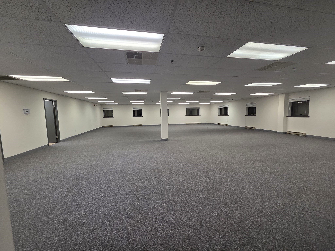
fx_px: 126
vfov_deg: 89.9
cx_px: 168
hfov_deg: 106.2
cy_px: 126
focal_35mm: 13
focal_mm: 2.2
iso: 160
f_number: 2.2
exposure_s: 1/60
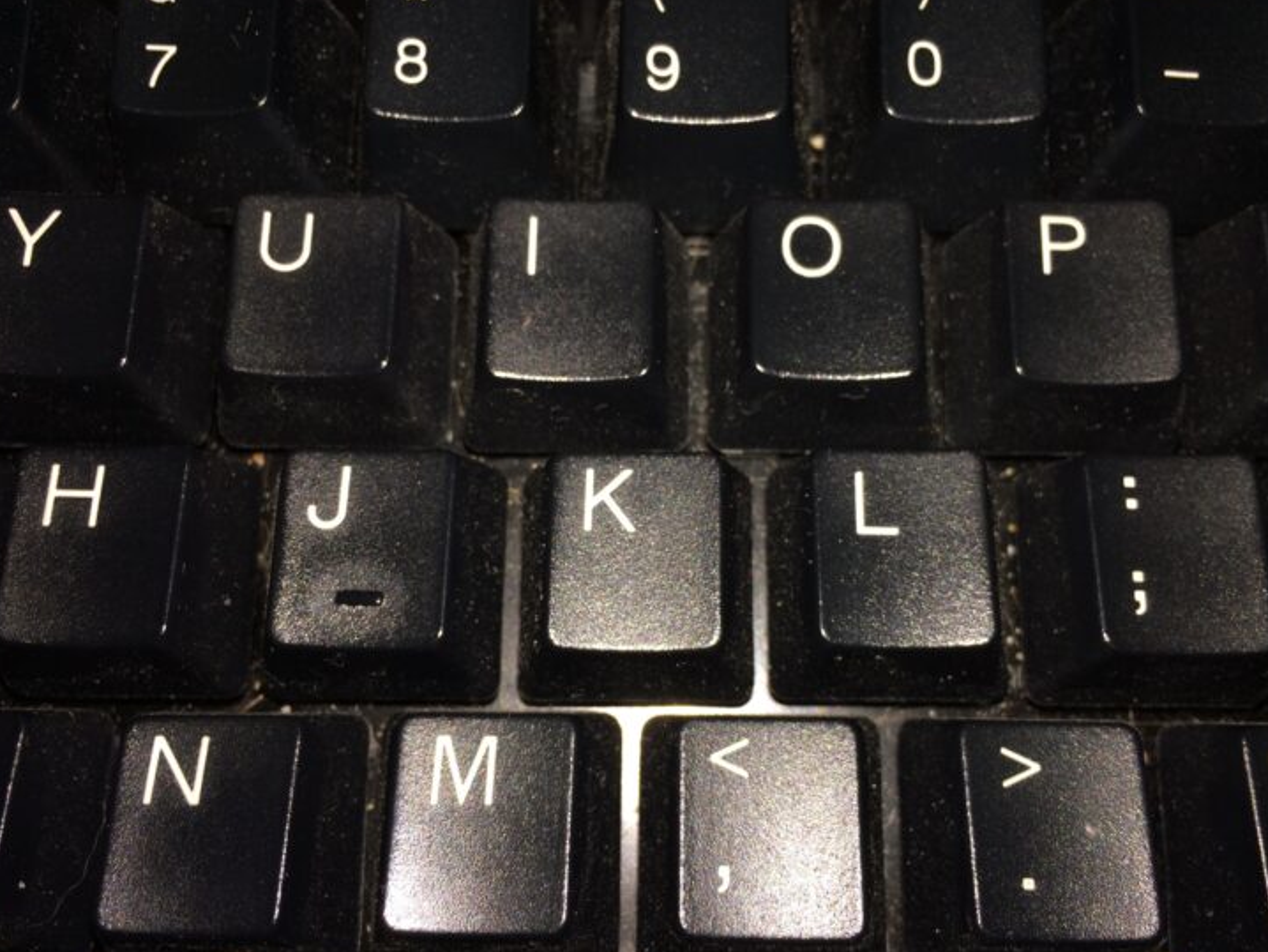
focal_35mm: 31
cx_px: 662
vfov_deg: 45.5
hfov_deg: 58.3
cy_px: 487
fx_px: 1136
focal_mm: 4.15
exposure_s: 1/90
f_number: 2.2
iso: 32
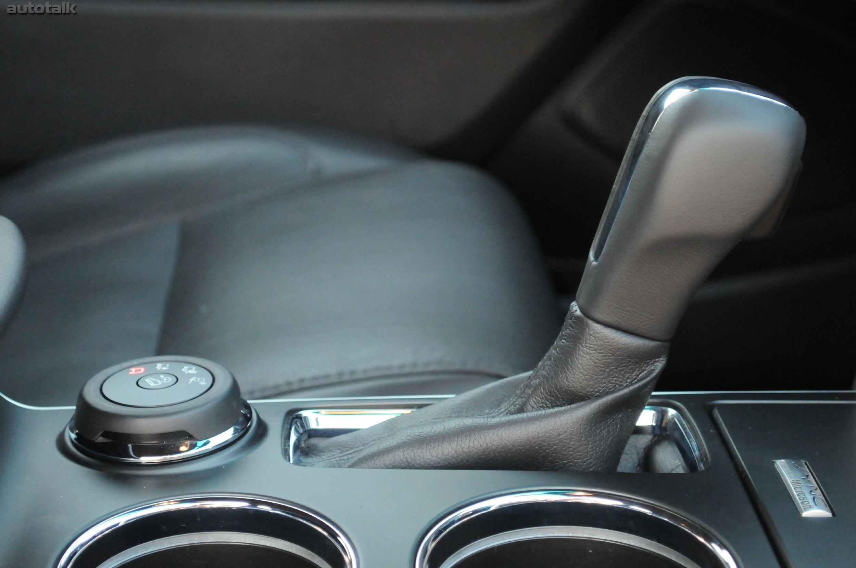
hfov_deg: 24.6
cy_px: 284
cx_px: 428
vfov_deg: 16.5
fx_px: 1959
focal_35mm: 82
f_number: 5.6
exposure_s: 1/100
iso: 2500
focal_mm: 55
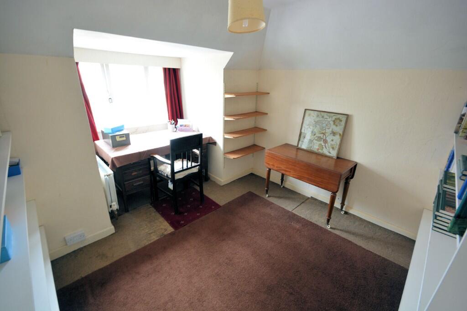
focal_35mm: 15
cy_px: 156
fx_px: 195
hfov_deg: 100.4
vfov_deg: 77.3
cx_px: 234
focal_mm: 10
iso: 400
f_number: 8
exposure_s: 1/1.3
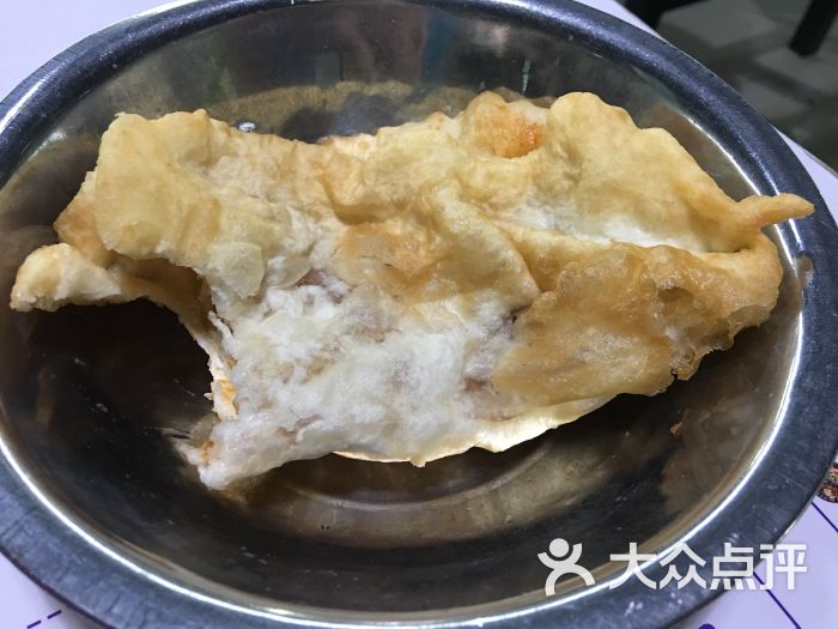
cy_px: 314
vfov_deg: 48.2
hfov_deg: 61.7
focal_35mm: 29
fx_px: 702
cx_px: 419
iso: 100
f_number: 2.2
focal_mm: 4.15
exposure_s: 1/10
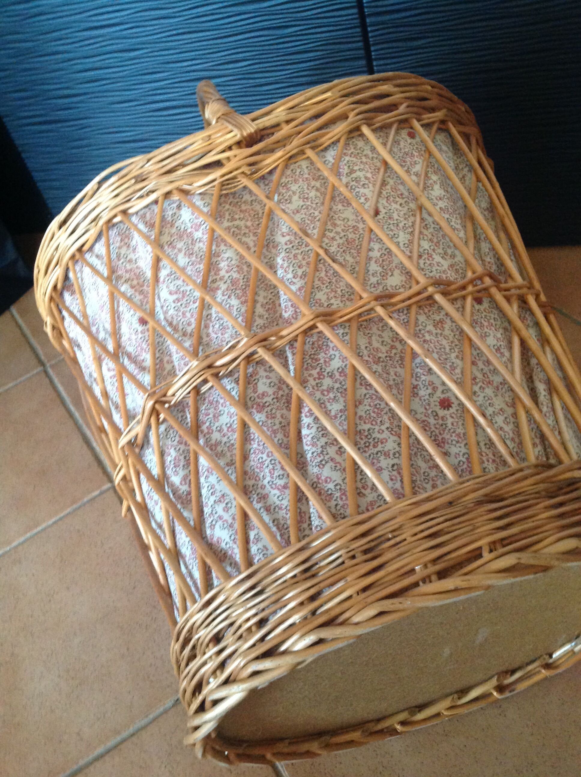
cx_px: 290
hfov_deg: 40.6
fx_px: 785
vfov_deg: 52.7
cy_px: 388
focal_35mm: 35
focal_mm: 4.28
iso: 400
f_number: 2.4
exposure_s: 1/15
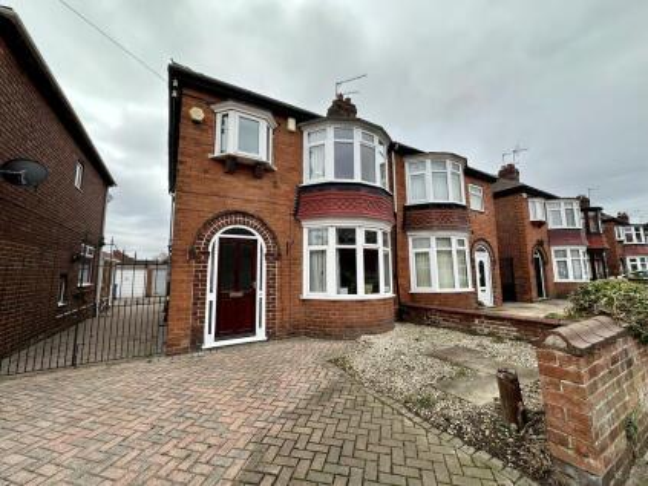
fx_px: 262
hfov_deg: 102.1
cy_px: 243
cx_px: 324
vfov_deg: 85.6
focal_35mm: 14
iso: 40
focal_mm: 2.22
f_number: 2.2
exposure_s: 1/425
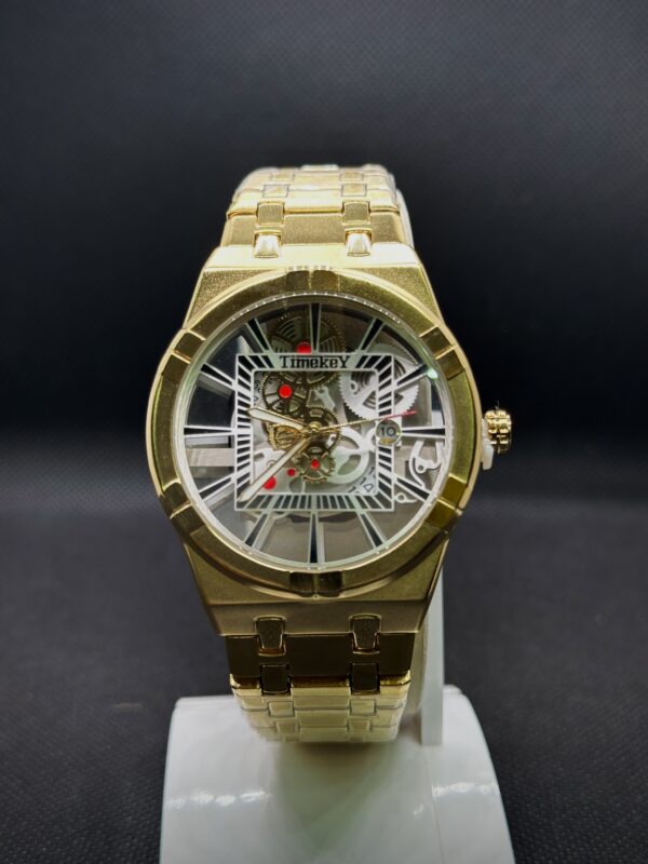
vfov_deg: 39.7
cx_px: 324
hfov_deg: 30.3
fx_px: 1198
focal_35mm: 48
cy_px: 432
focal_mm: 6.86
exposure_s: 1/100
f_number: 1.78
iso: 80
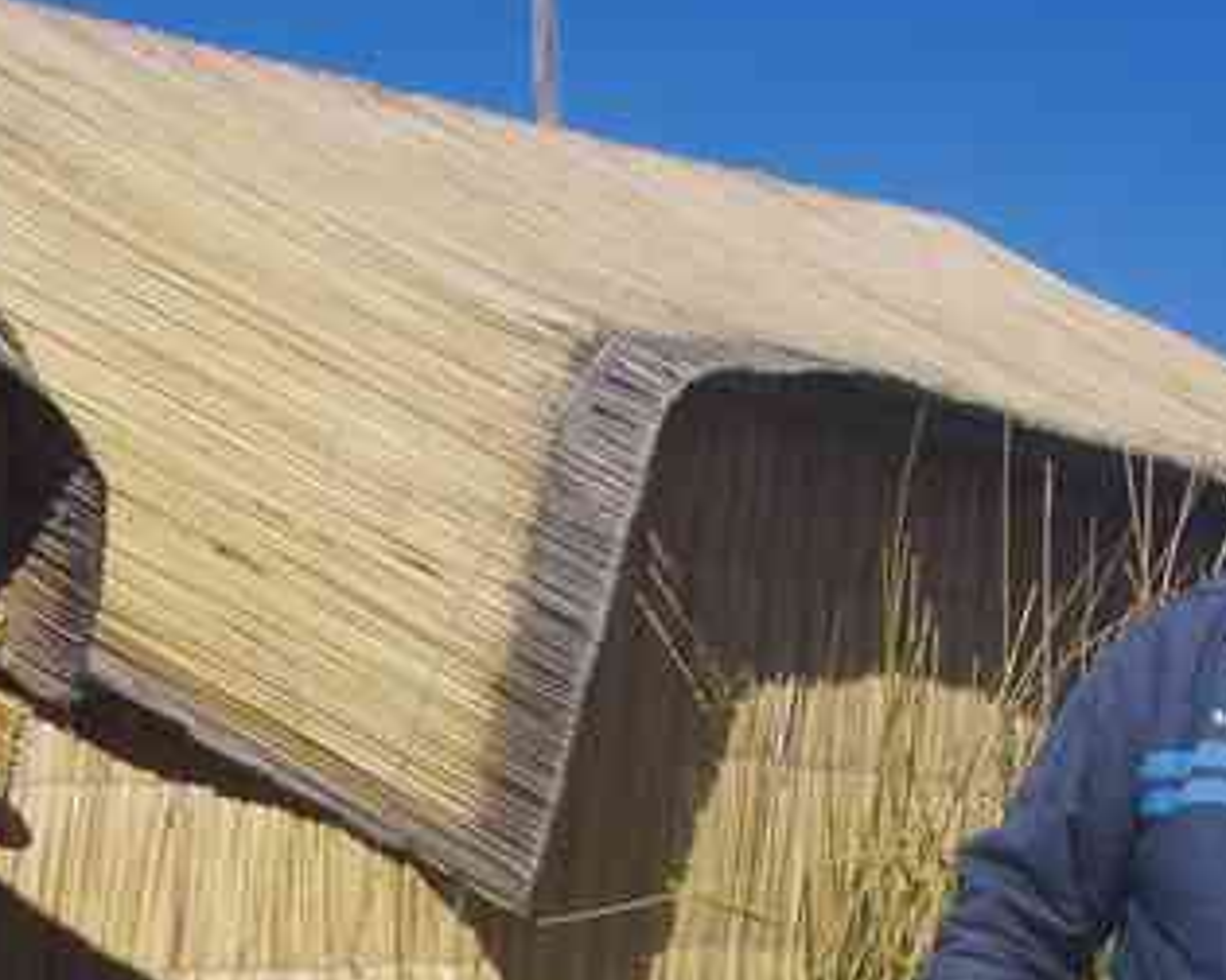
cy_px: 1252
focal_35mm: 116
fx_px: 4209
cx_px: 520
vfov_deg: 12.9
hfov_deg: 16.6
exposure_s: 1/125
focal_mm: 26
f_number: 11
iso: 200
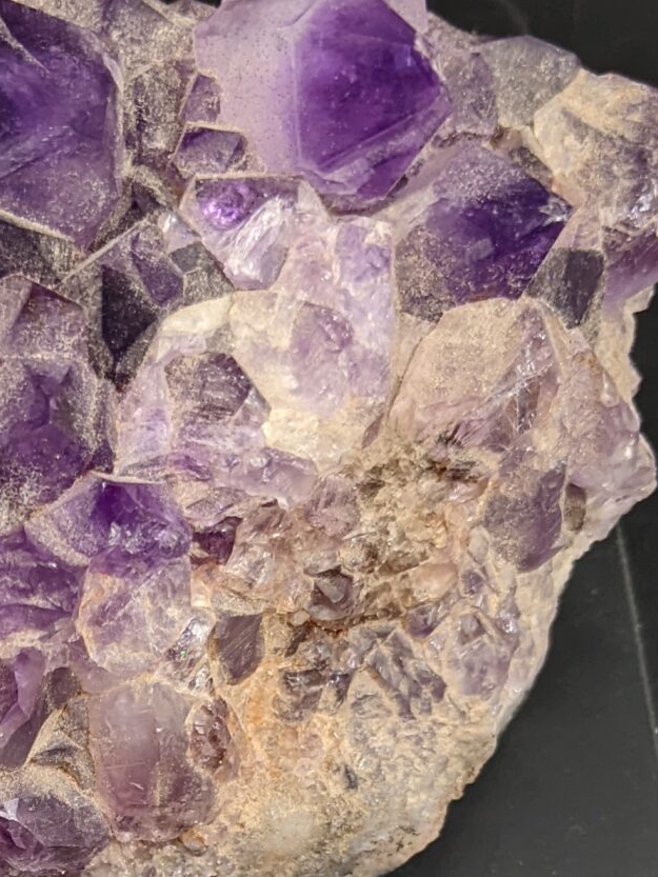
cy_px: 976
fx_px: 2103
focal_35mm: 83
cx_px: -26
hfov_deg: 17.3
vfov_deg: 22.2
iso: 71
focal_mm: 4.44
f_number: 1.8
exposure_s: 1/120
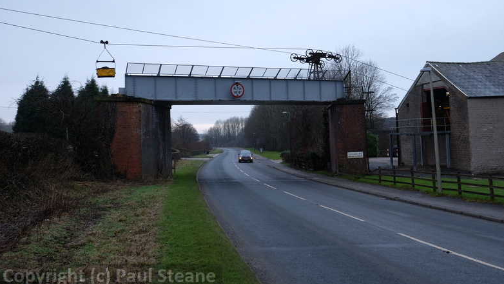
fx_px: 468
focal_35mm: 35
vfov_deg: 33.7
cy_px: 123
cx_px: 253
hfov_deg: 56.6
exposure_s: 1/125
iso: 200
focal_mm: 22.3
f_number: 3.6
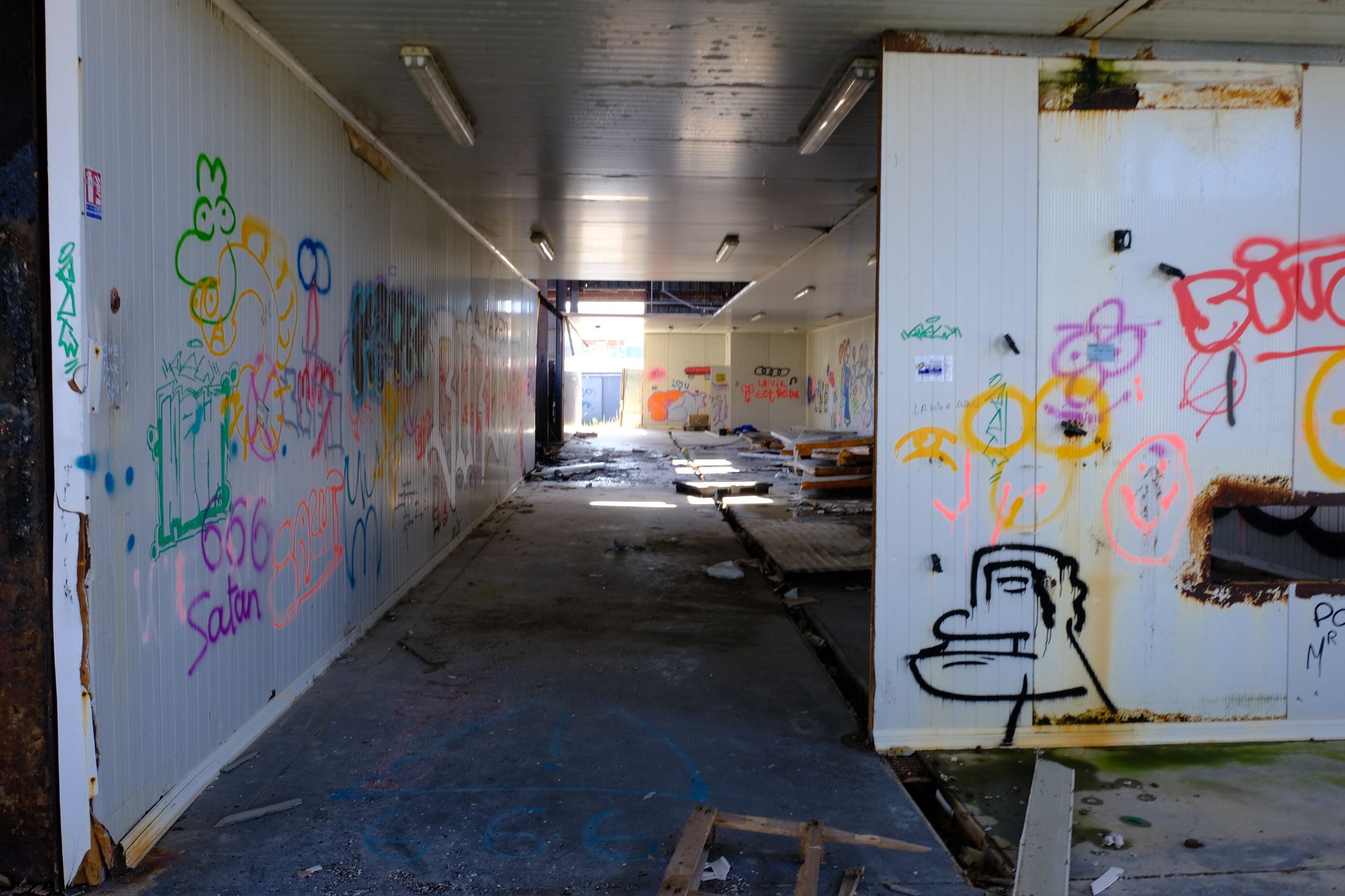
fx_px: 1009
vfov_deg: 47.9
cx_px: 672
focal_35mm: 27
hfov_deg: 67.4
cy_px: 448
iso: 160
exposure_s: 1/7
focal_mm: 18
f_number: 11
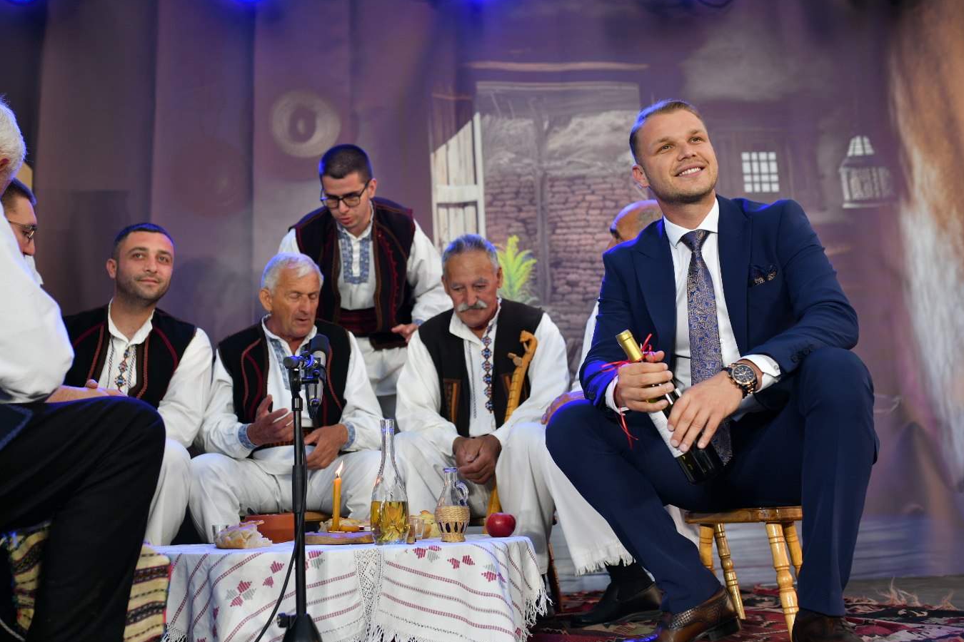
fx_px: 1125
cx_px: 418
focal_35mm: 42
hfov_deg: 46.3
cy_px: 300
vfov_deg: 31.9
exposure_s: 1/200
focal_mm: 35
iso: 200
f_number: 2.8
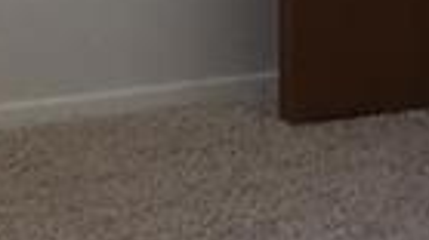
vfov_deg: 4.9
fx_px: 2649
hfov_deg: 9.1
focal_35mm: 233
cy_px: -563
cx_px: -139
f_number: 2.2
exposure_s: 1/30
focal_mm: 4.15
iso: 80
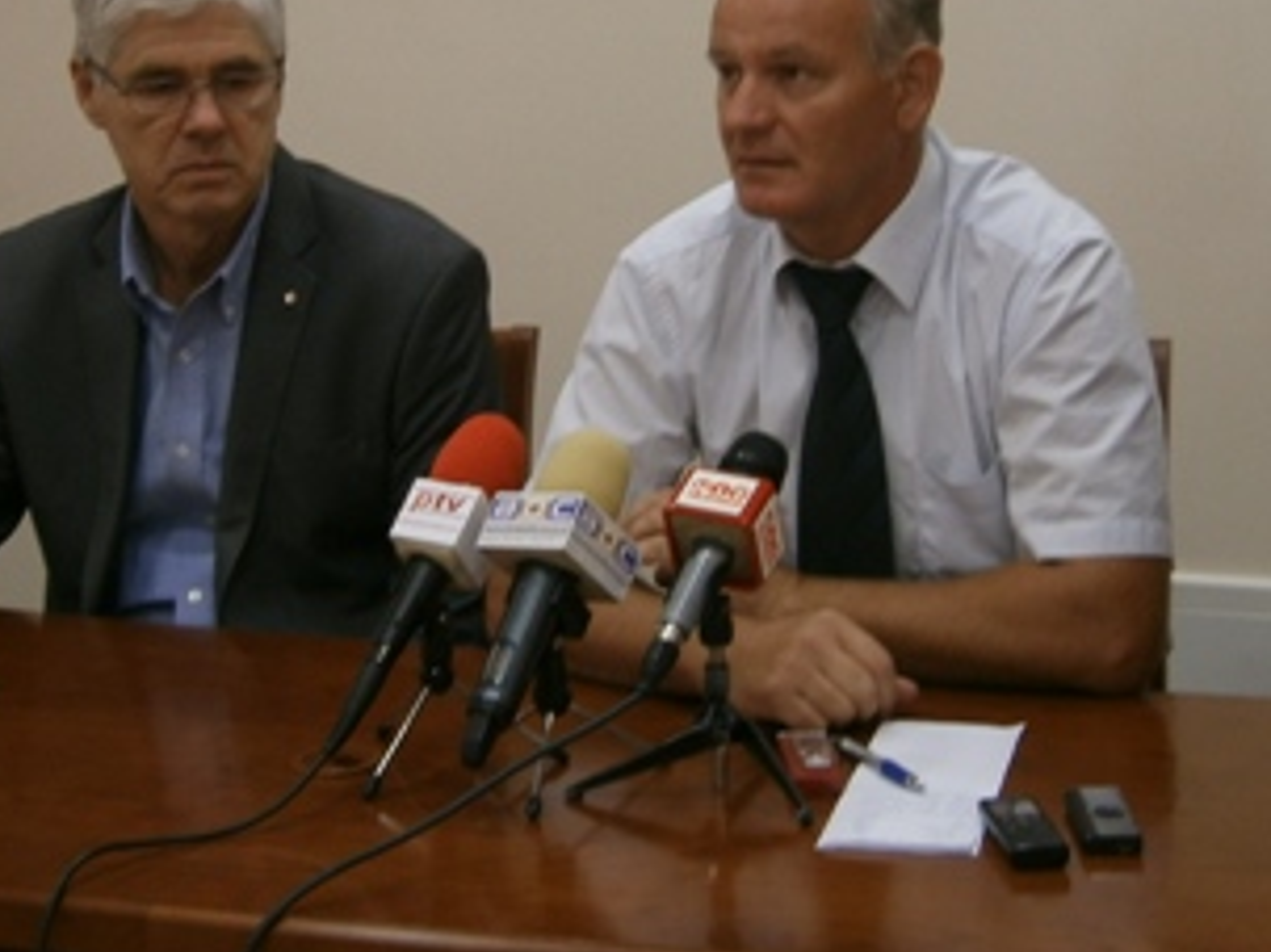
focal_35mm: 76
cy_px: 247
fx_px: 2789
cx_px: 482
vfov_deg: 19.2
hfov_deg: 25.6
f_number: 3.1
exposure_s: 1/40
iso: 100
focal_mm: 6.4
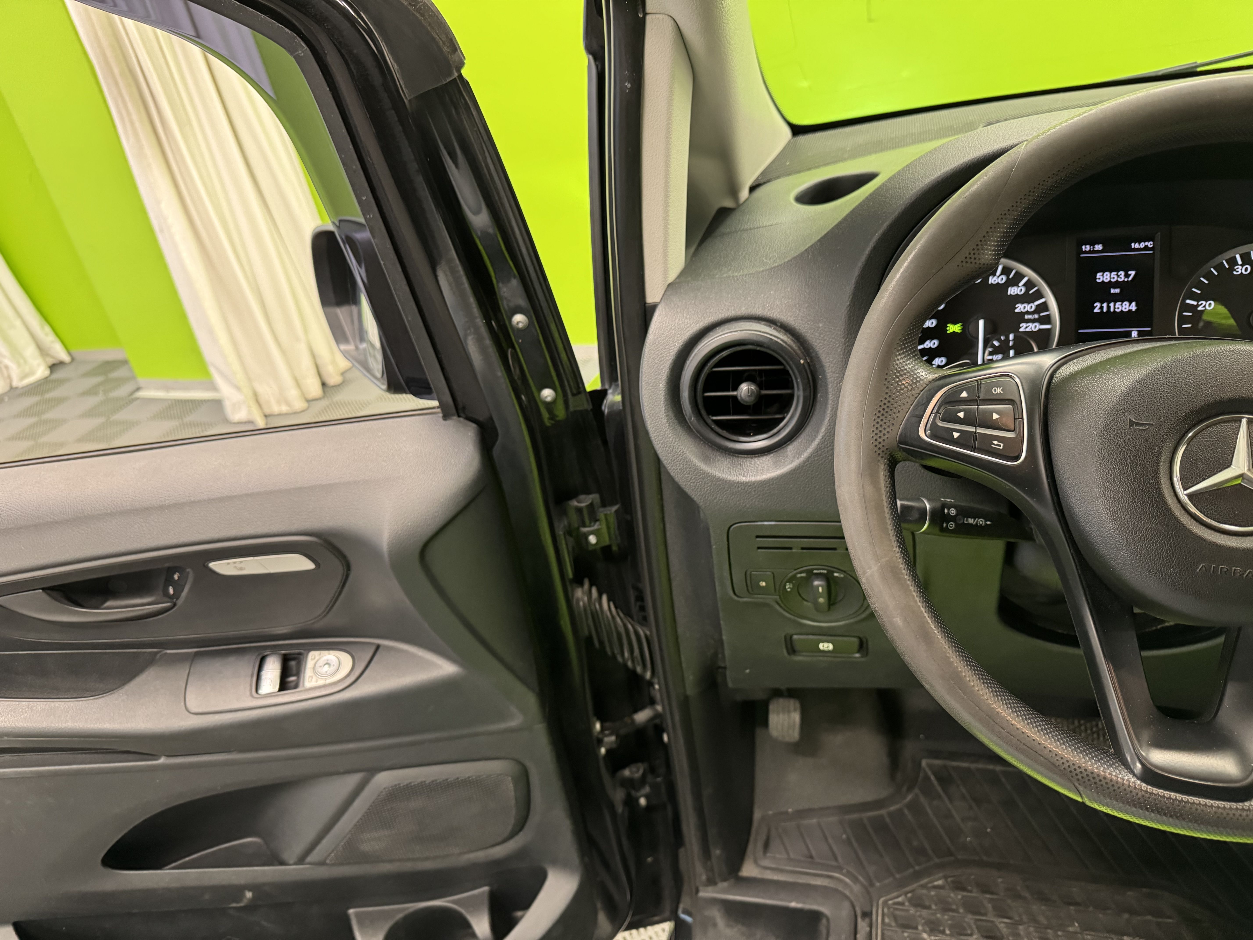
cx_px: 626
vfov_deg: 56.8
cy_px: 470
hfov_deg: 71.6
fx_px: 869
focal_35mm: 24
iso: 640
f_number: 1.78
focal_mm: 6.76
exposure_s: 1/50
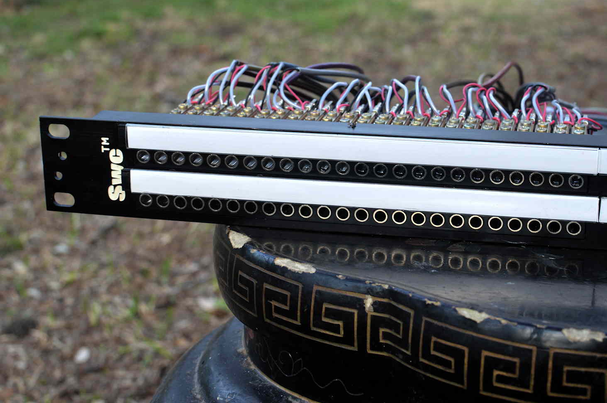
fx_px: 1088
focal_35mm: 65
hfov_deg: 31.2
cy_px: 157
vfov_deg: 21.0
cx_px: 327
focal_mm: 35
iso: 400
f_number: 7.1
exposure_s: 1/60
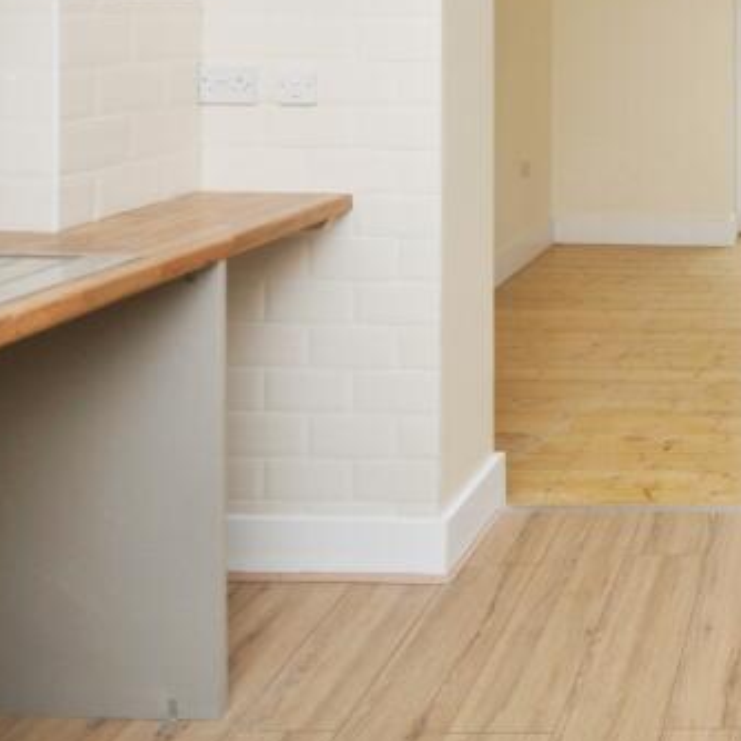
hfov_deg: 34.9
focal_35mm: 39
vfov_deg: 38.5
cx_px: 867
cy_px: 19
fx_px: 945
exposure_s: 1/60
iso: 200
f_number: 5
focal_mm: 10
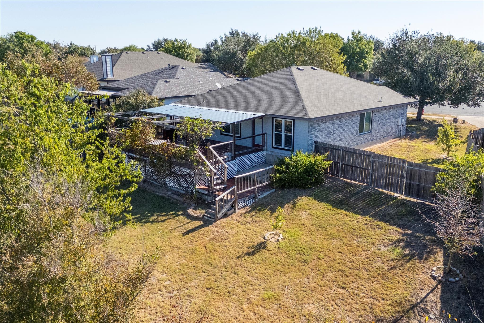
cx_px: 242
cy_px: 162
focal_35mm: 22
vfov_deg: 57.3
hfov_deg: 78.6
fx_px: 296
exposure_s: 1/30
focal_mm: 22
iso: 200
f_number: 7.1
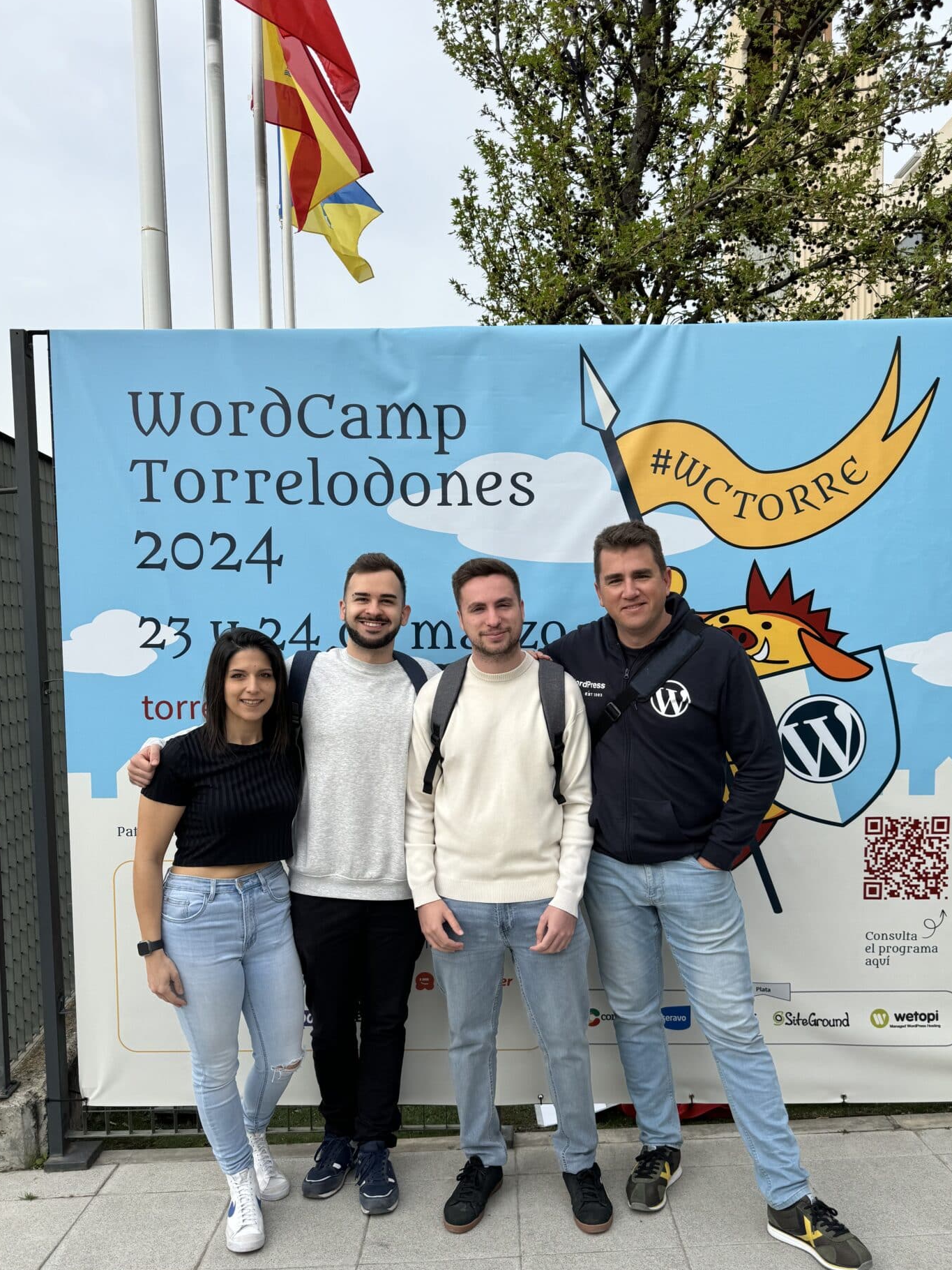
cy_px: 694
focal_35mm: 27
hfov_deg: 51.3
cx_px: 504
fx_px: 990
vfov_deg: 65.2
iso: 80
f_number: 1.78
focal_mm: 6.76
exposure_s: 1/1366
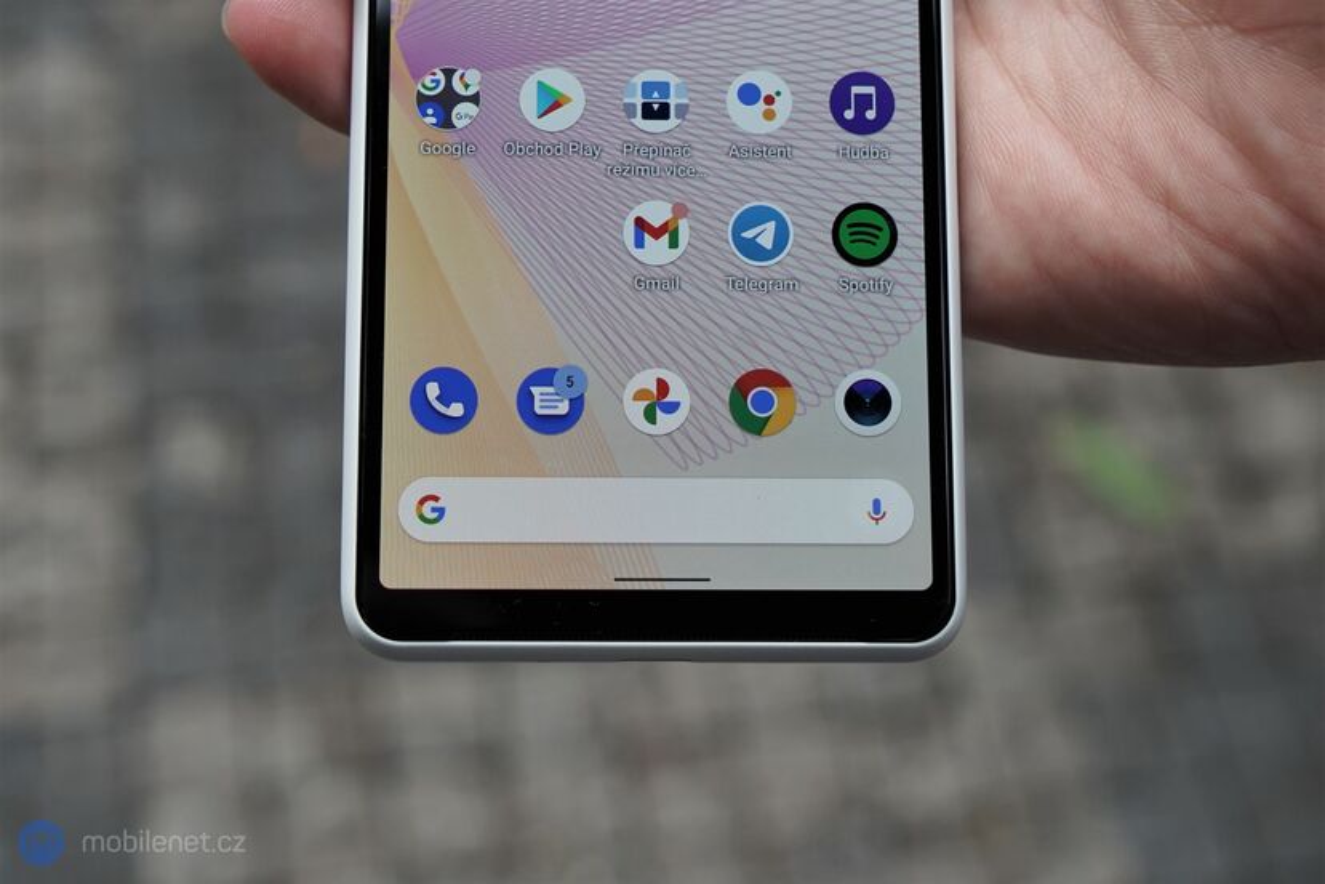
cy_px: 442
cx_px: 662
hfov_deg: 40.3
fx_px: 1803
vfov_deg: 27.5
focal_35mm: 49
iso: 400
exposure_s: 1/200
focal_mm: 49
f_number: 6.3
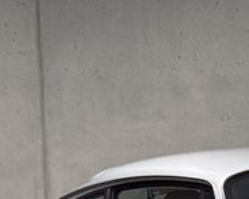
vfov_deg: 15.0
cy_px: 263
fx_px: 722
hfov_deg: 17.2
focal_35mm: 98
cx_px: 401
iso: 100
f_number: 1.78
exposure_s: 1/50
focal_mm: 6.76
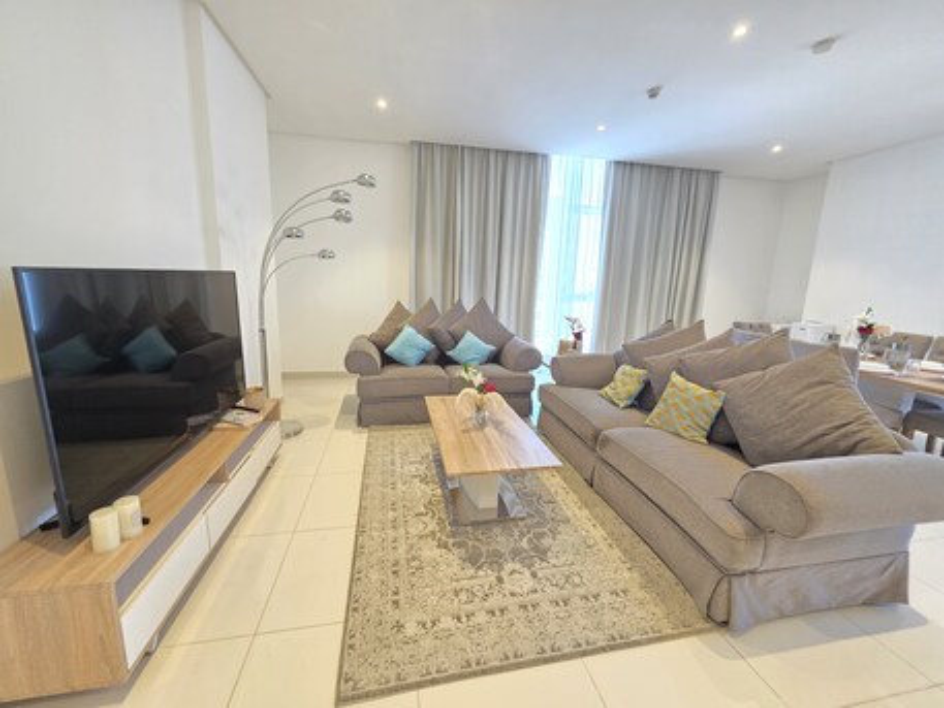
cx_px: 472
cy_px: 354
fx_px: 355
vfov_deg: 89.9
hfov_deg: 106.2
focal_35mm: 13
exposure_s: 1/50
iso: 250
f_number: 1.9
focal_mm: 2.2
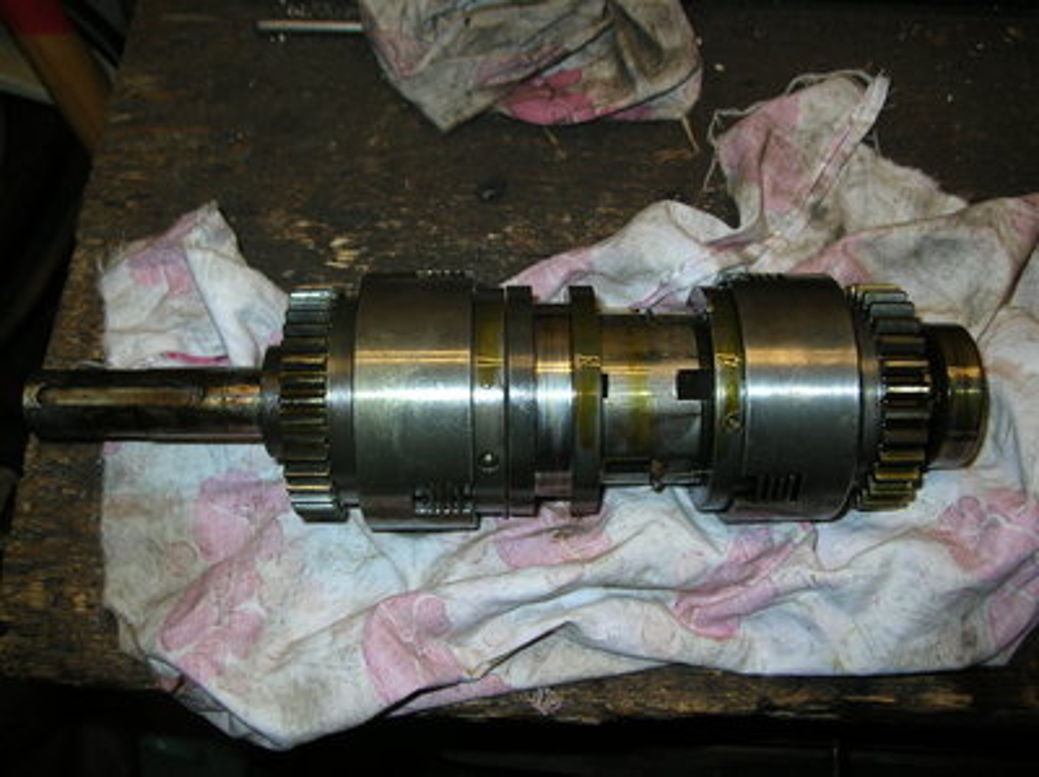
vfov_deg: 39.6
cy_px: 388
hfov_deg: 51.4
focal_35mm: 36
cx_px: 520
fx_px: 1079
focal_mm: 6
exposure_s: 1/60.1
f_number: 2.7
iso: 50
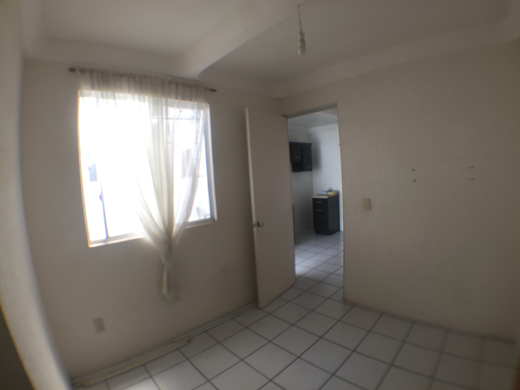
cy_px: 195
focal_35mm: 29
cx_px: 260
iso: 32
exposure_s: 1/40
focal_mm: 4.15
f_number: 2.2
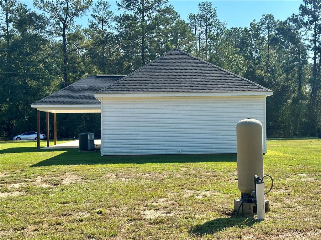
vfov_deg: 30.3
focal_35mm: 48
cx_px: 160
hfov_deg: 39.7
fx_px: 445
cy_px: 120
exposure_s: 1/2028
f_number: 1.78
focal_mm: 6.86
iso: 64
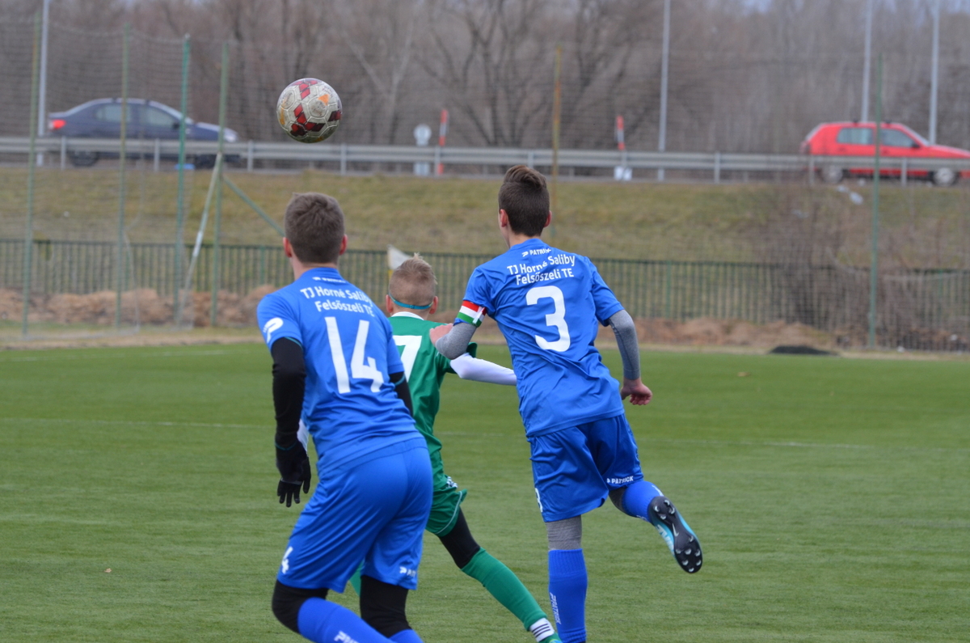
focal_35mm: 255
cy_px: 322
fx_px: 6857
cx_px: 485
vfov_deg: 5.4
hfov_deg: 8.1
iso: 800
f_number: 6.3
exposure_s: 1/640
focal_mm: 170
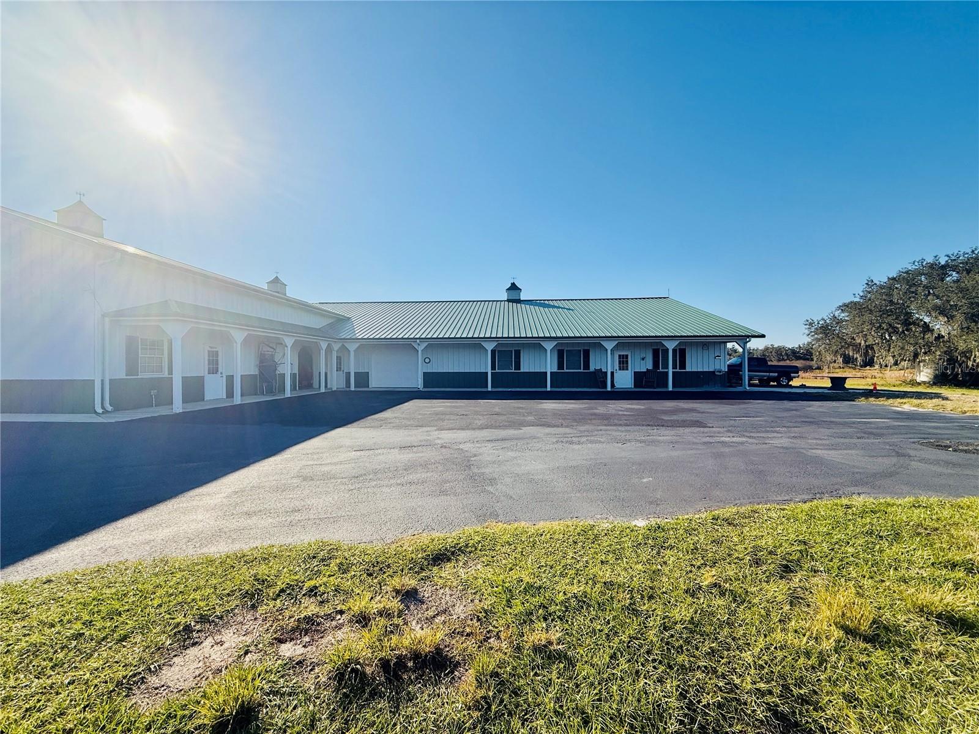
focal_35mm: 14
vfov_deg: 85.7
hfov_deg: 102.1
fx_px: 396
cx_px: 490
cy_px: 367
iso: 64
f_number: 2.2
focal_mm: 2.22
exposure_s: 1/3663
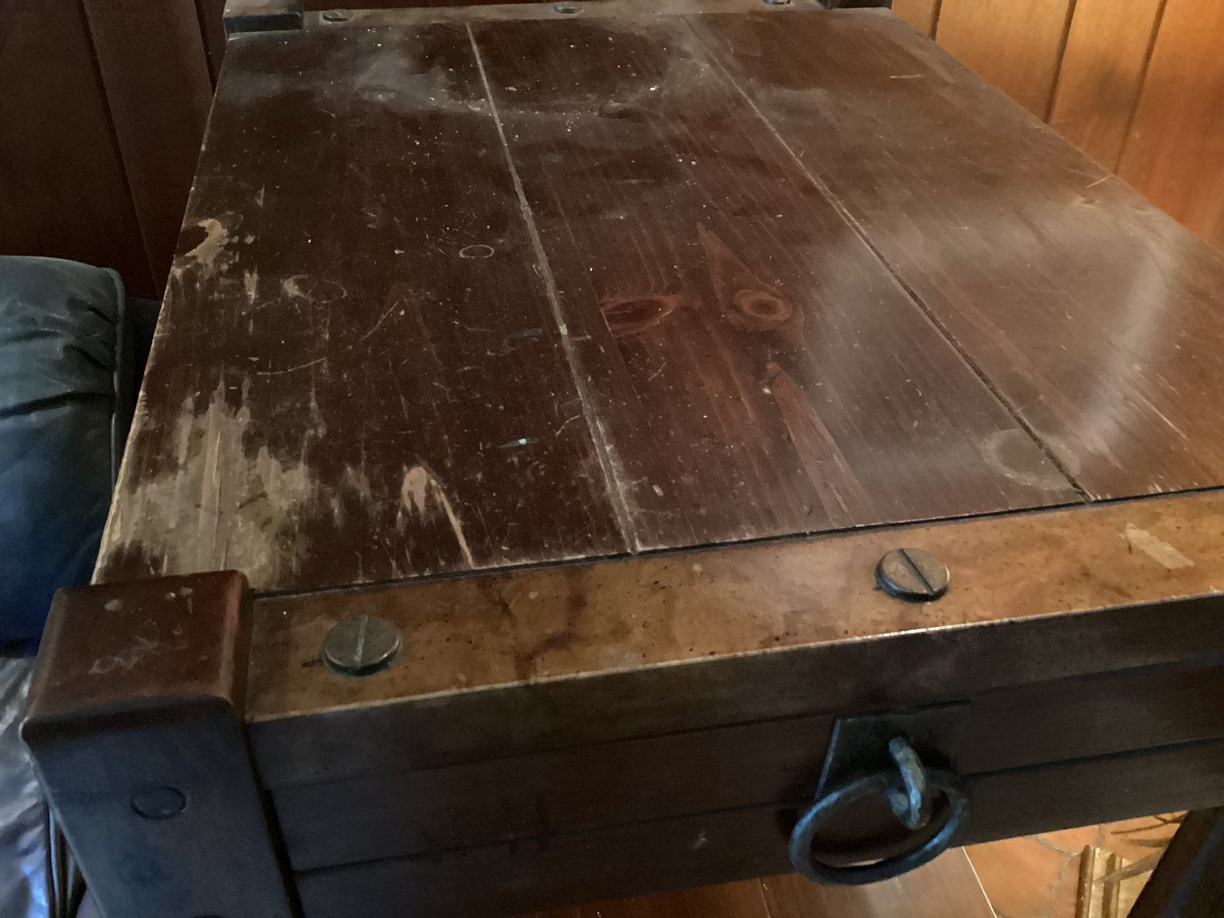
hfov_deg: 58.3
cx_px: 612
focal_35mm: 31
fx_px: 1096
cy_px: 459
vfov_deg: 45.4
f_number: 2.4
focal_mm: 3.3
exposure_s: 1/15
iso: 800
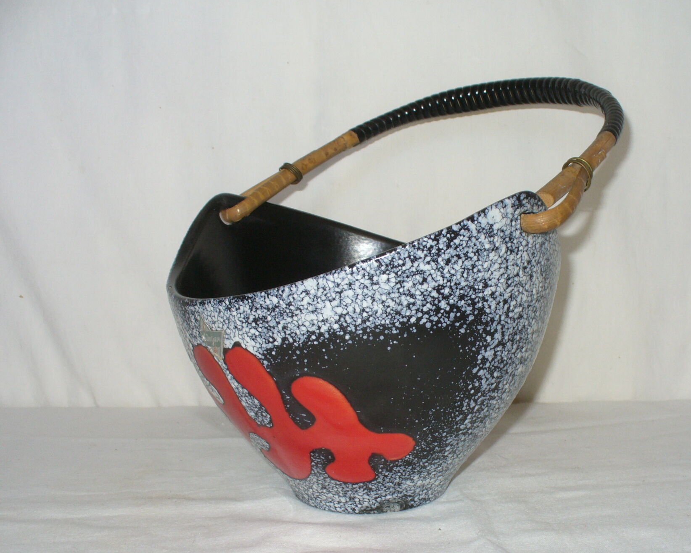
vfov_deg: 33.4
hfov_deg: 40.9
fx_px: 920
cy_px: 311
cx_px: 424
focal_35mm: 45
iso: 100
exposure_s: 1/30
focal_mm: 6.1
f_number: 2.8
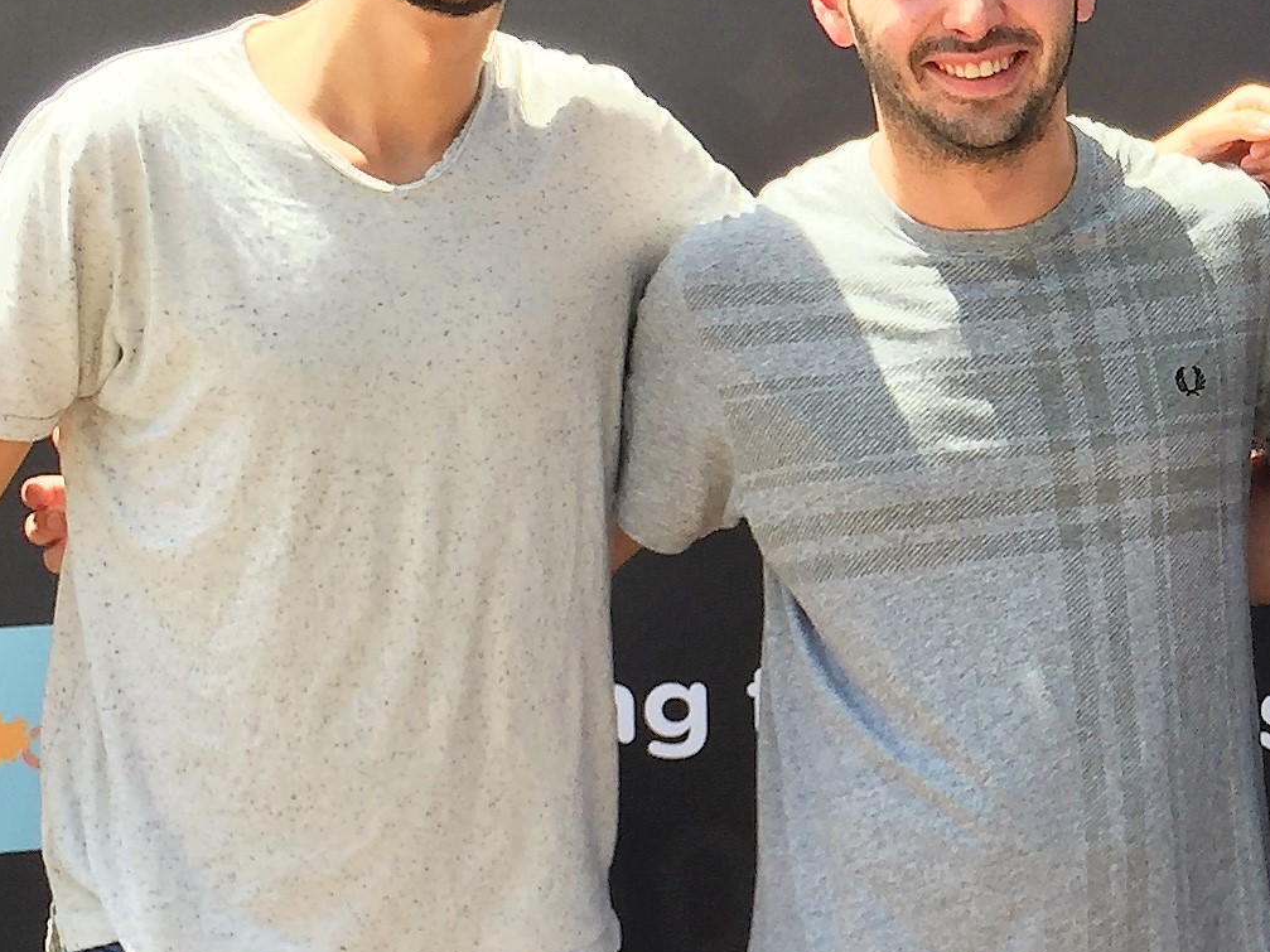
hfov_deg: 20.2
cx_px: 1269
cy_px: 294
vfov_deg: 15.7
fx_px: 3448
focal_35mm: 94
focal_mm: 4.15
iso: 32
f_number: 2.2
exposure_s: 1/590
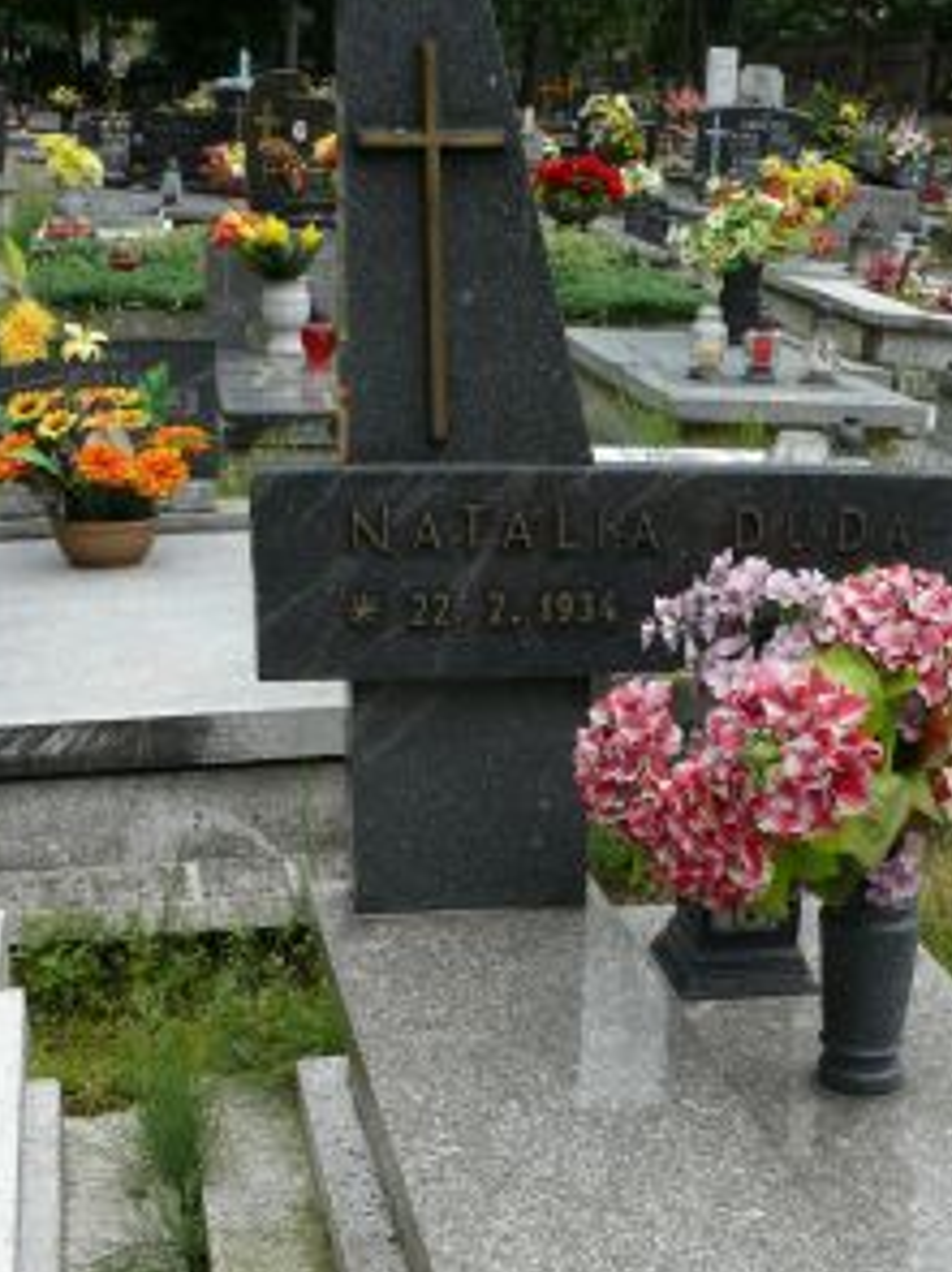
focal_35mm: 57
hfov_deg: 25.3
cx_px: 728
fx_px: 2092
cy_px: 962
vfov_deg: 33.1
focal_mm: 7.4
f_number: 3.6
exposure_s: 1/125
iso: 100
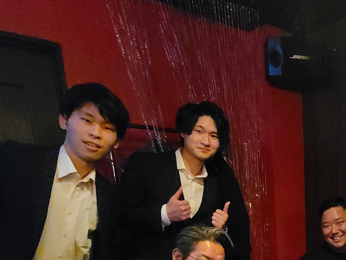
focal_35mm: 31
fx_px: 310
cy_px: 281
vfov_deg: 38.3
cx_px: 335
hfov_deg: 49.2
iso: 2000
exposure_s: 1/25
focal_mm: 2.2
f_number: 2.2
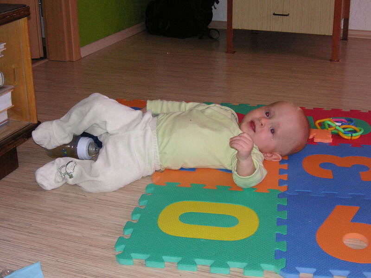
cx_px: 186
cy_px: 139
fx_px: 536
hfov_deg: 38.2
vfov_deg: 29.1
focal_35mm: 50
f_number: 3.4
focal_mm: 8.4
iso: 160
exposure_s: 1/45
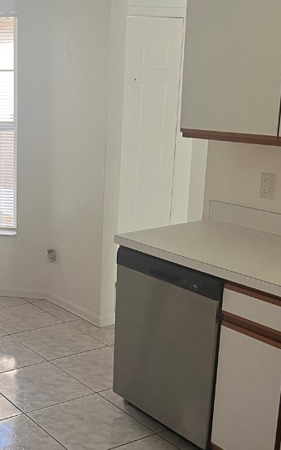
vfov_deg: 38.8
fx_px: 638
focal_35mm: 52
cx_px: -39
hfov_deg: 23.1
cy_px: 254
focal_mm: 5.7
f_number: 1.5
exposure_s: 1/86
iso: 125
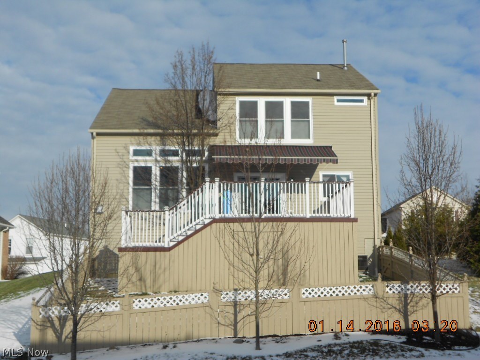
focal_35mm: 56
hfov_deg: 34.3
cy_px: 180
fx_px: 777
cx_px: 240
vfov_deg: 26.1
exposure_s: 1/1250
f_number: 4.9
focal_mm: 10
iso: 80
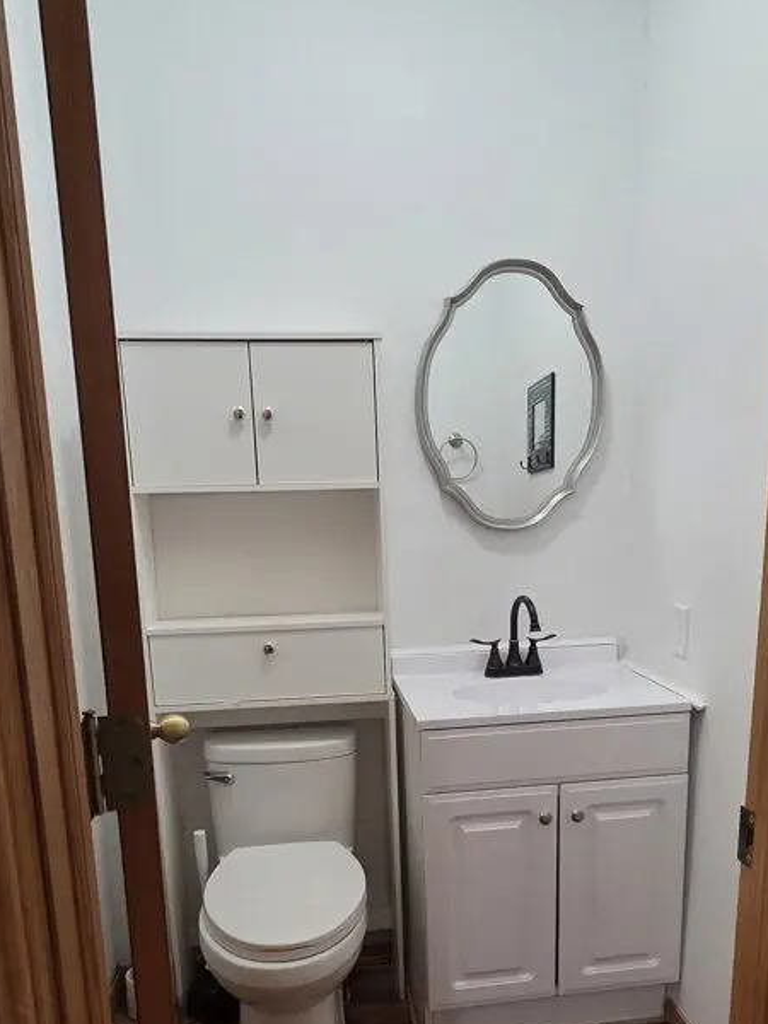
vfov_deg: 65.0
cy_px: 707
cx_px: 432
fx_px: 769
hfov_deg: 52.9
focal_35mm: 26
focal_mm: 2.2
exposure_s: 1/60
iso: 320
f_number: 2.2
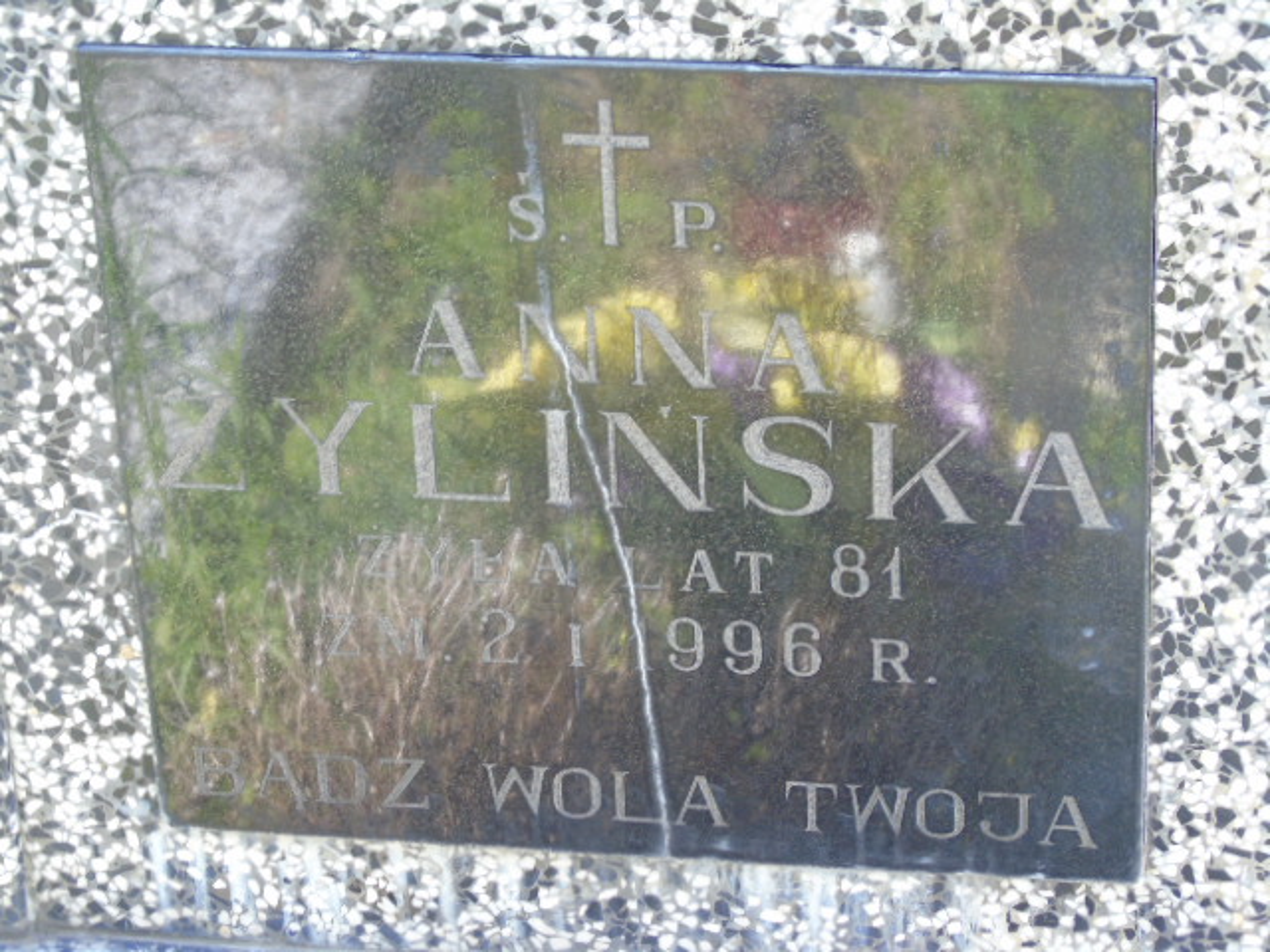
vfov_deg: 12.0
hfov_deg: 15.9
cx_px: 635
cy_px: 476
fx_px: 4549
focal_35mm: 124
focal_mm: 22
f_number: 4.6
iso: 100
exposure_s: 1/30
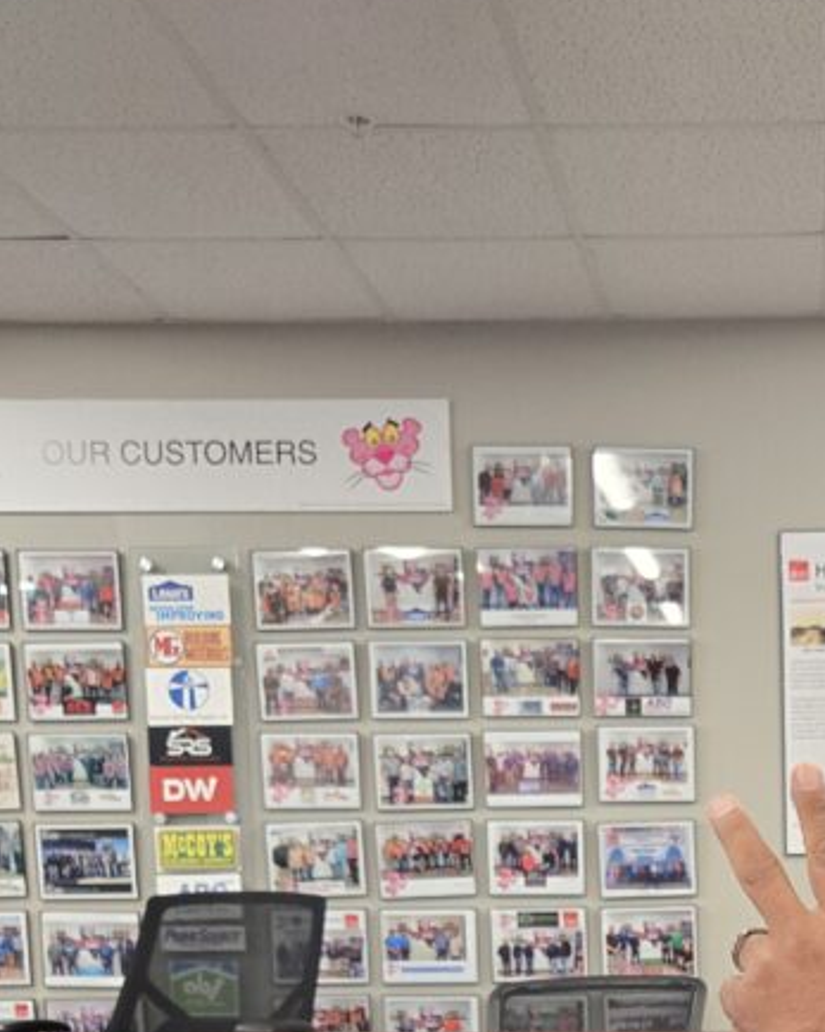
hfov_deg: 27.2
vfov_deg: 32.5
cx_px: 796
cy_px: 1030
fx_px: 1618
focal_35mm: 53
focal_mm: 5.4
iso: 200
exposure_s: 1/120
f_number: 1.8
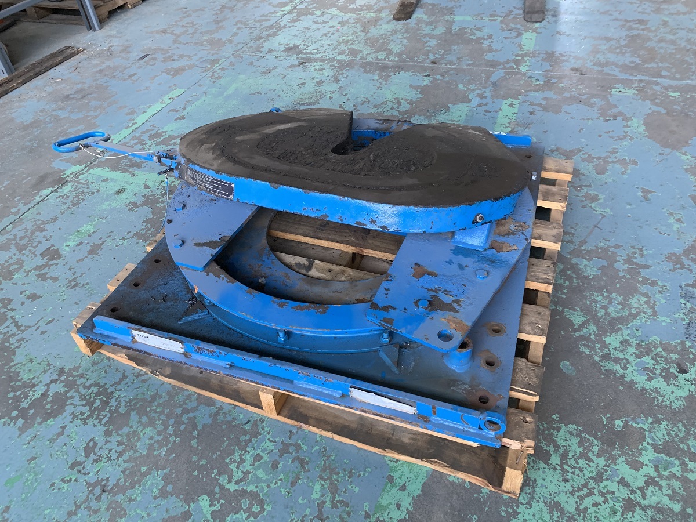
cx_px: 348
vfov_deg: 53.1
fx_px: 523
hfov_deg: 67.3
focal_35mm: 26
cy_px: 261
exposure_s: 1/60
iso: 250
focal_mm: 4.25
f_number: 1.8
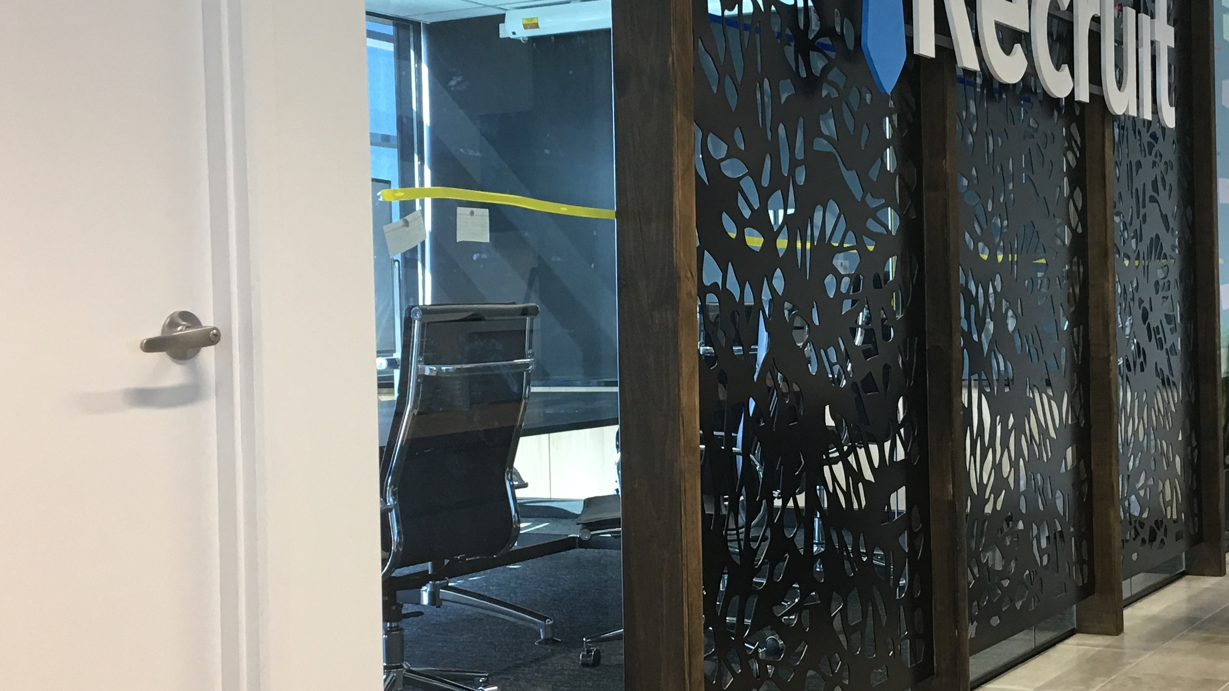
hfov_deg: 38.7
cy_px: 339
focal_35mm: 53
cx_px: 834
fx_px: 1727
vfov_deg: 22.6
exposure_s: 1/17
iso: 40
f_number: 2.2
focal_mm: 4.15
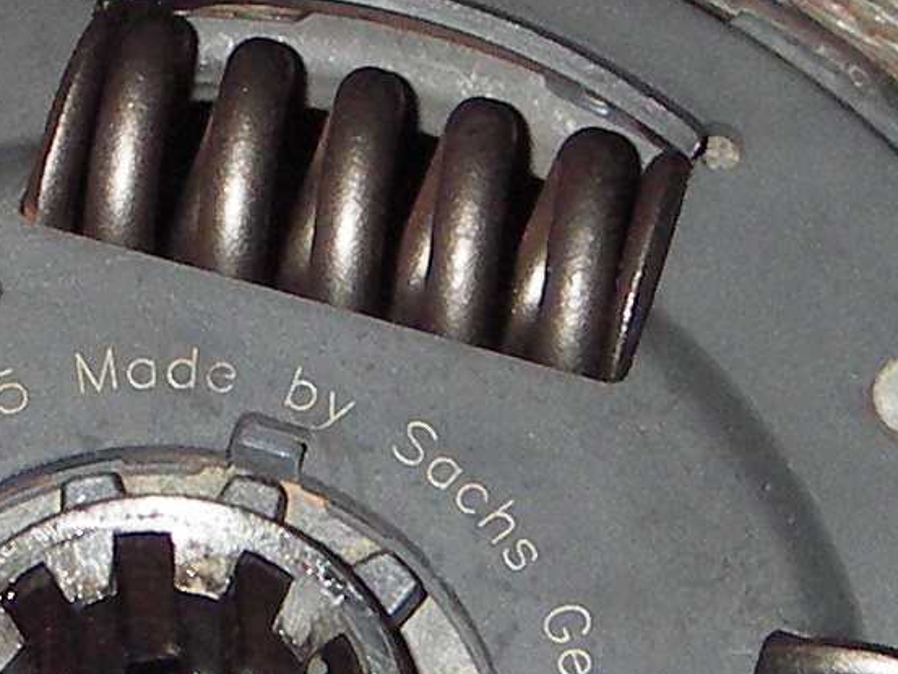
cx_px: 200
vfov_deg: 8.4
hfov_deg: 11.2
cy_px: 617
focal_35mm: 176
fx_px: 4567
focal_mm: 6.3
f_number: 3.3
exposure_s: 1/30
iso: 100
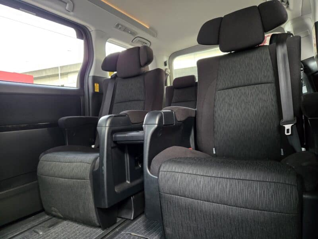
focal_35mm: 23
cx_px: 159
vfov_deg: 58.9
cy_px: 120
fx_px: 211
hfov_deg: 73.9
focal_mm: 5.4
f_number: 1.8
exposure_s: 1/50
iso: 1600
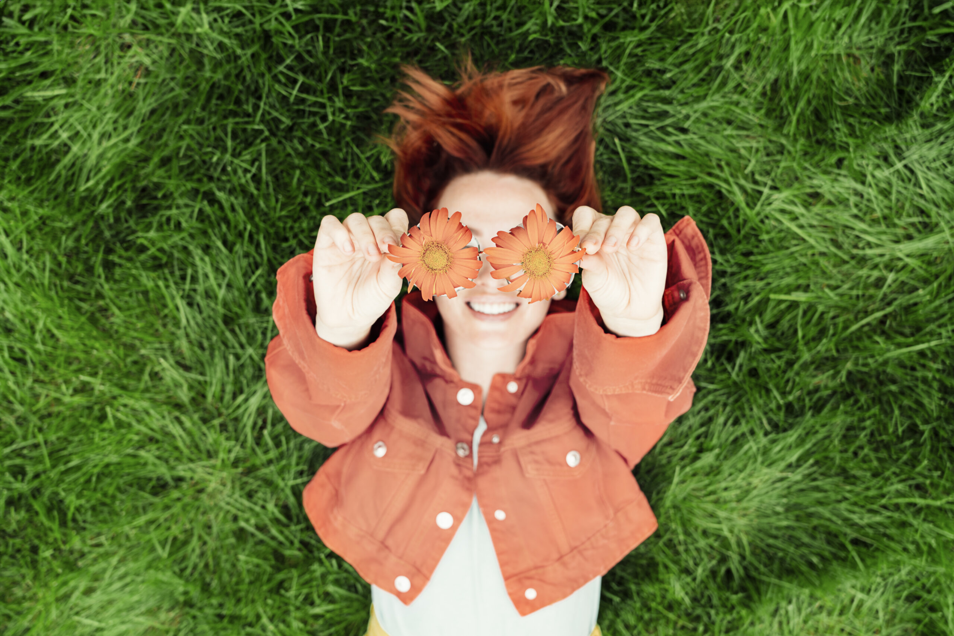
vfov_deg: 28.1
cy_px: 318
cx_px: 477
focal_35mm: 48
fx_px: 1272
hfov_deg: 41.1
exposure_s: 1/200
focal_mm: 48
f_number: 5
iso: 250
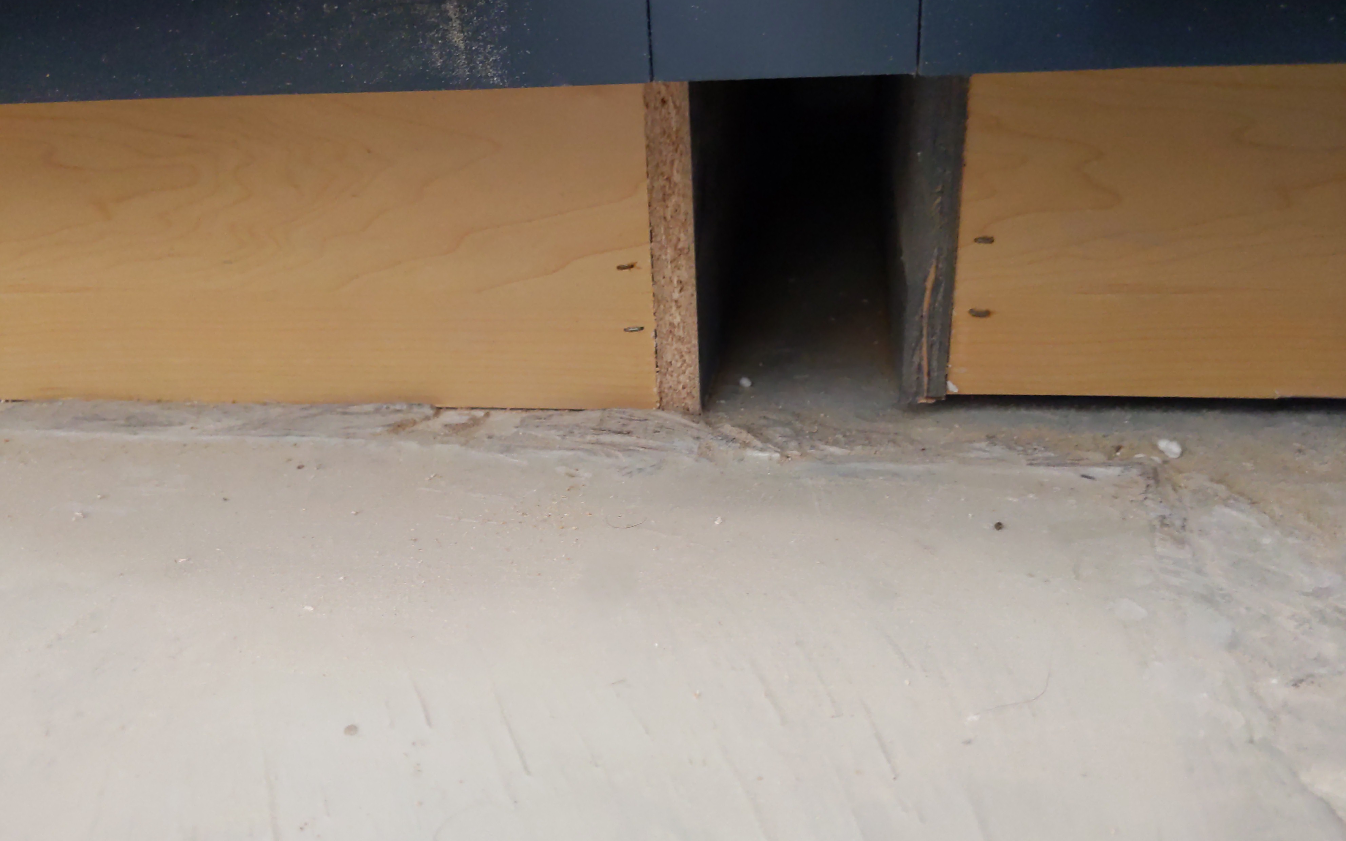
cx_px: 673
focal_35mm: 28
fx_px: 1027
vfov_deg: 44.5
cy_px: 450
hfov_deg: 66.5
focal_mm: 4.44
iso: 581
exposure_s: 1/30
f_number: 1.8
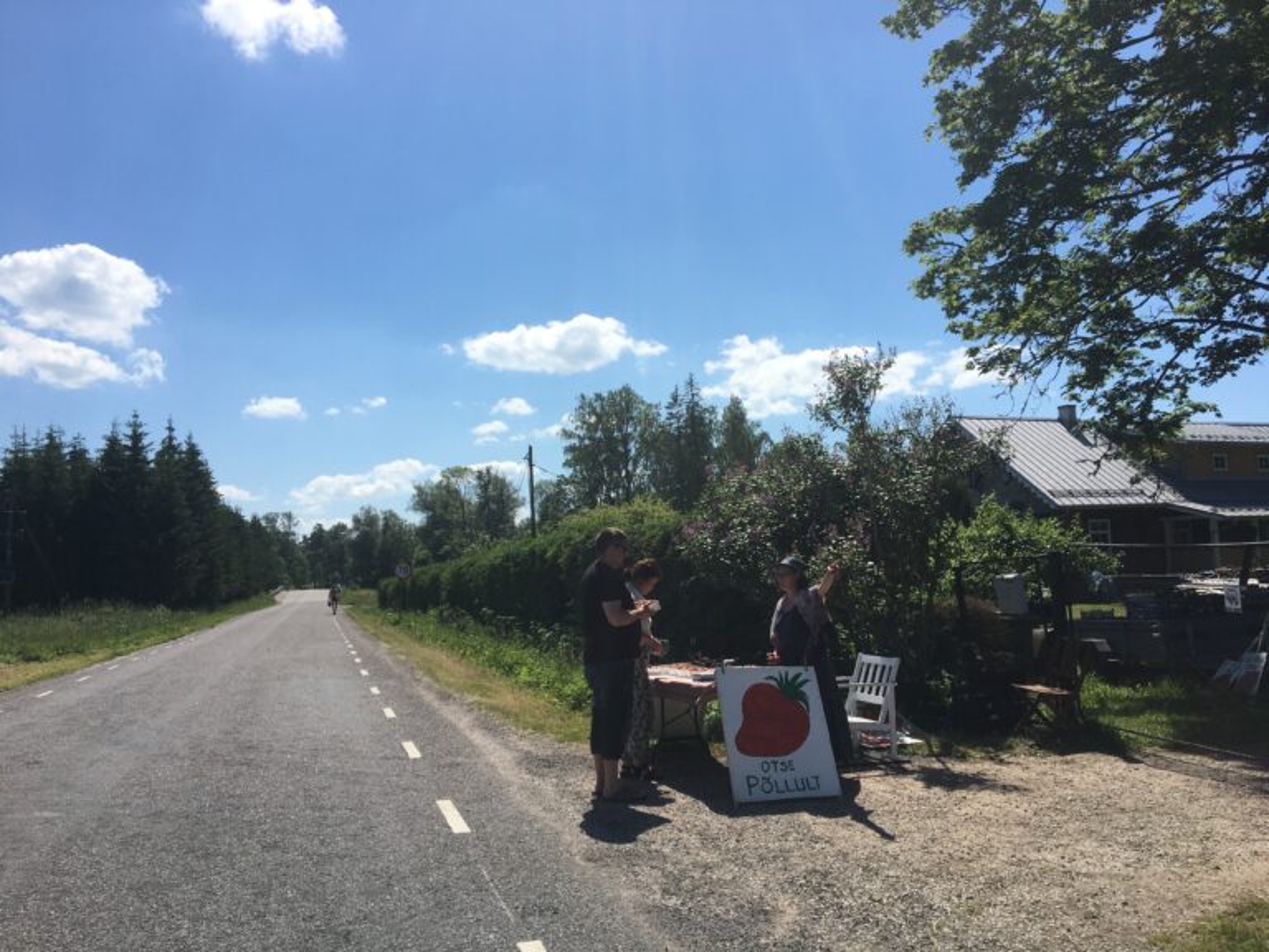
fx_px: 1063
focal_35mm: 29
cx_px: 634
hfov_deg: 61.7
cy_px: 476
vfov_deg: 48.2
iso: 25
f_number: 2.2
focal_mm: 4.15
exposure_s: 1/2481
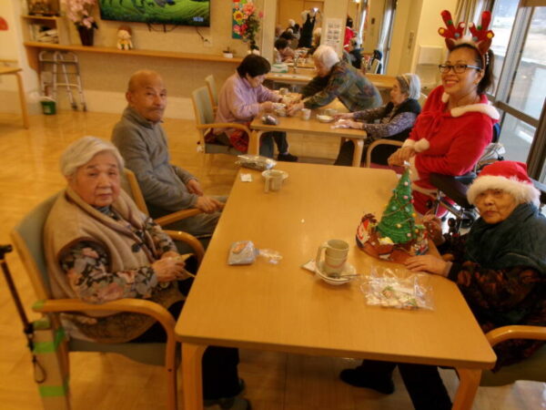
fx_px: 442
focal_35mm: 28
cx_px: 273
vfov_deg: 49.7
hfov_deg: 63.4
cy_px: 205
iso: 196
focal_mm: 5.1
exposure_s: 1/34
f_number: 3.9
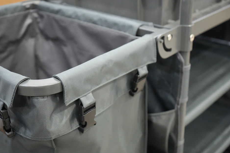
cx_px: 118
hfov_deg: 41.9
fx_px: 300
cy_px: 76
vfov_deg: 28.6
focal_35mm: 47
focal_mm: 44
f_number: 4.5
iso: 10000
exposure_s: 1/160
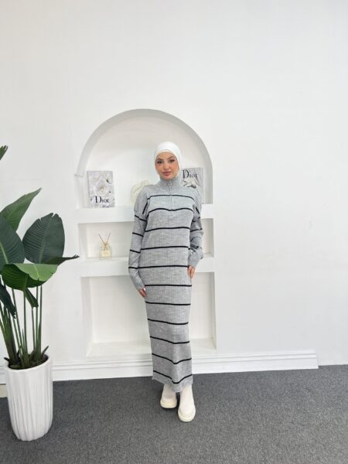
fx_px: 349
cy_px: 232
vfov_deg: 67.3
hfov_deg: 53.1
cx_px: 174
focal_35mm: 26
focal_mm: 5.7
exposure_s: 1/130
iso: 32
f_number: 1.5
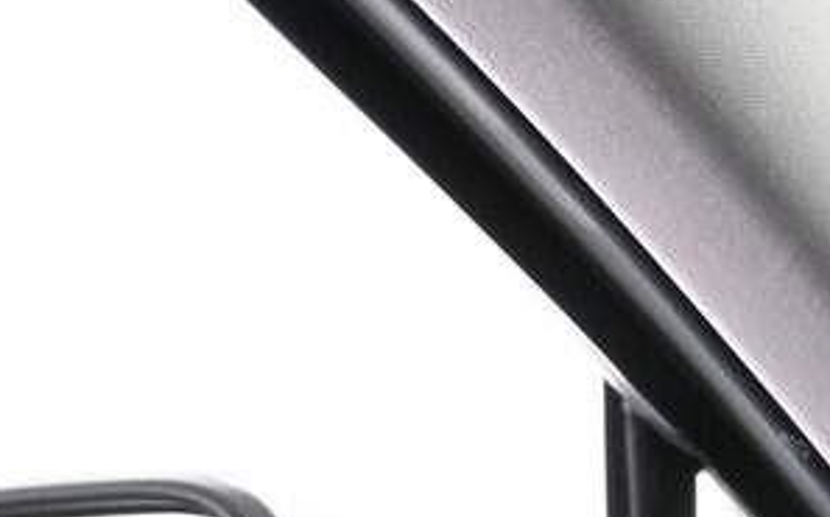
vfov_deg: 7.1
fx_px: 3868
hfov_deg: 10.4
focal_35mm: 171
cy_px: 1353
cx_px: 2068
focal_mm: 20.5
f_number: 3.8
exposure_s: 1/25
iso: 1600
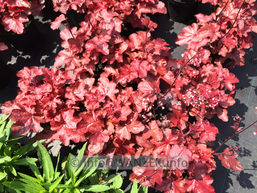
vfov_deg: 48.2
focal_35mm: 29
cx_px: 128
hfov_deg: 61.7
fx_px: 215
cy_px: 96
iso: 32
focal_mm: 4.15
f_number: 2.2
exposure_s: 1/912
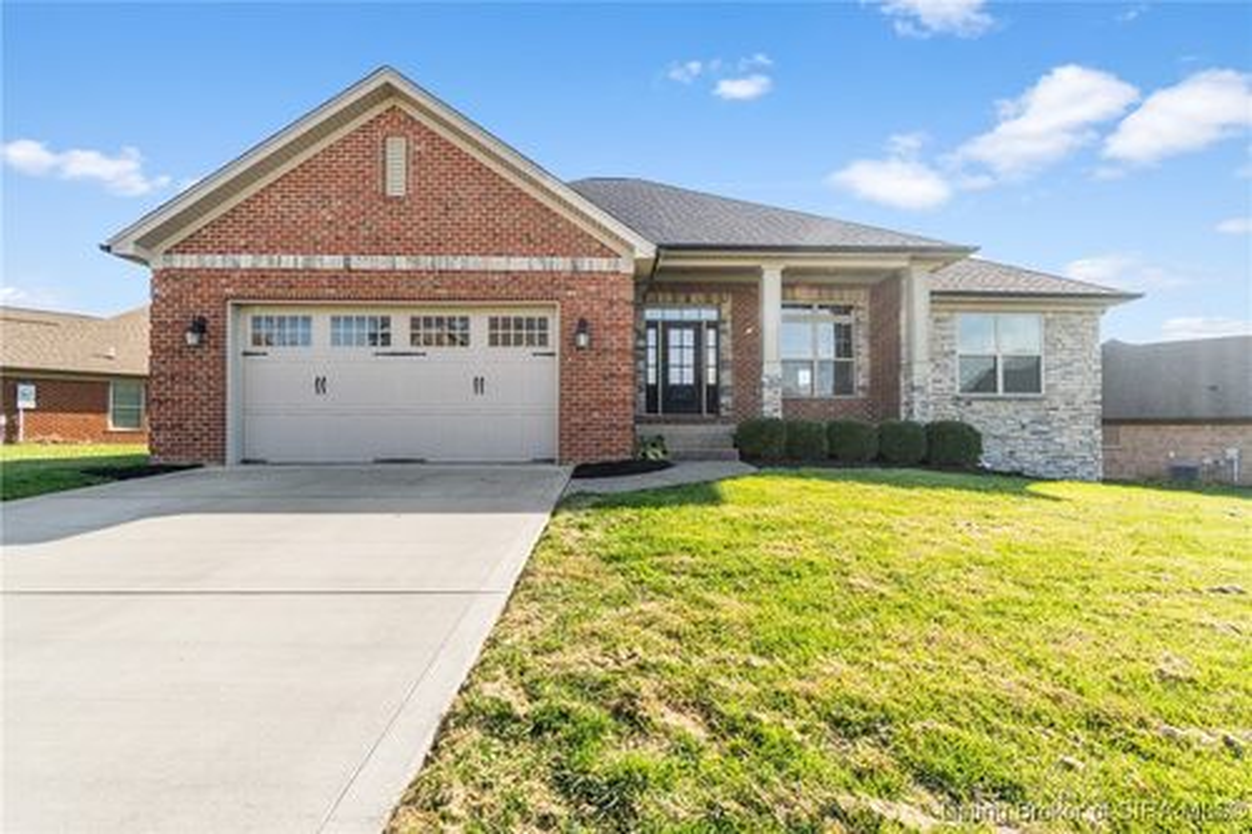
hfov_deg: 100.4
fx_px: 521
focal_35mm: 15
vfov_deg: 77.3
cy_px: 417
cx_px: 626
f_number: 8
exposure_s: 1/400
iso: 400
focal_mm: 10
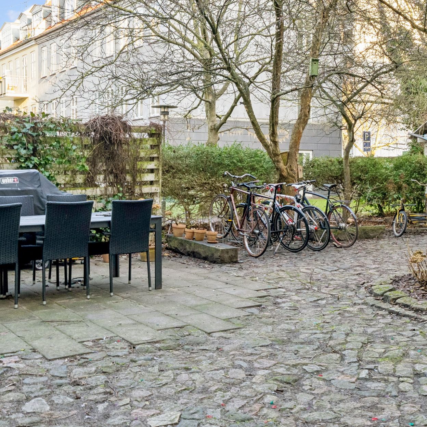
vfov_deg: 36.0
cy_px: 178
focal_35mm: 47
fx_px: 656
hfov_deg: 35.3
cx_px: 316
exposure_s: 1/30
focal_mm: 23
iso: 320
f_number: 11
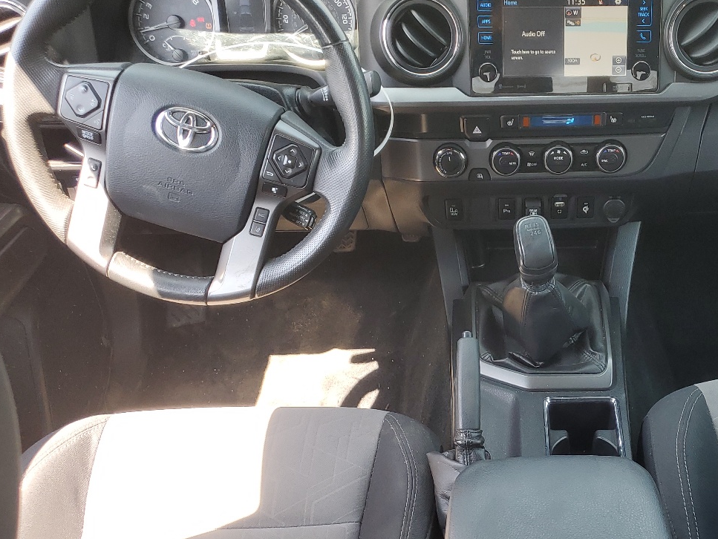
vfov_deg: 33.3
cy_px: 368
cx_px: 515
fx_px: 892
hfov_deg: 42.8
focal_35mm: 43
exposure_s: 1/120
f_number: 1.5
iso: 53
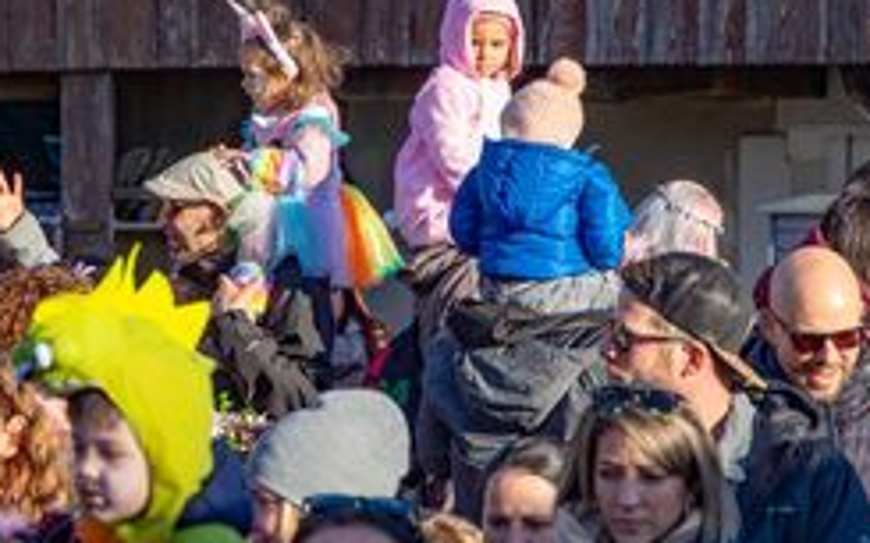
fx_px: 8371
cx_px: 291
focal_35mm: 353
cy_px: 167
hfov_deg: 5.9
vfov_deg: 3.7
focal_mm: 105
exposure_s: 1/1000
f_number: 5.6
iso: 450
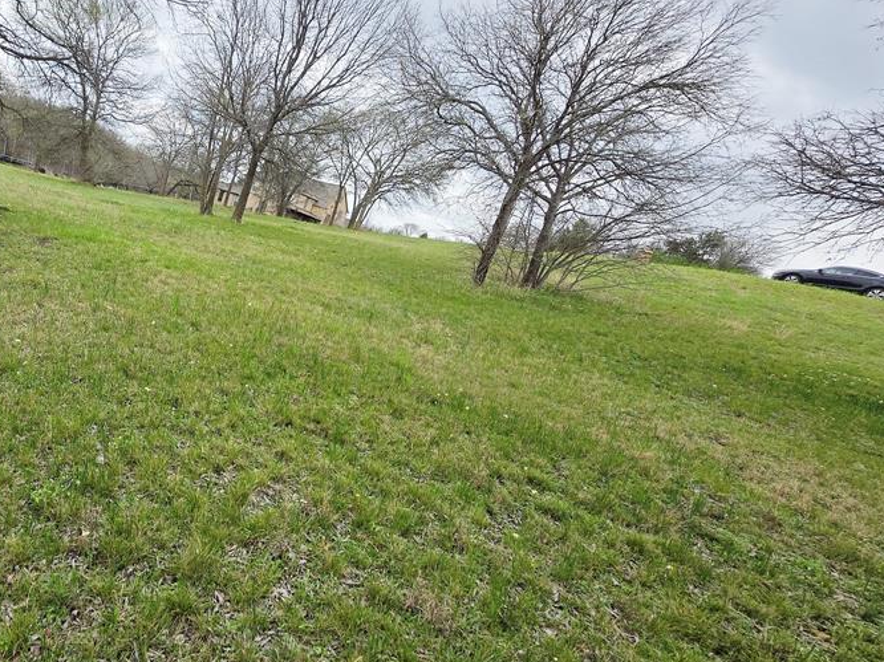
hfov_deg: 76.8
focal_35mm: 20
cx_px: 242
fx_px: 511
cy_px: 310
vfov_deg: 65.9
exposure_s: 1/512
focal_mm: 1.7
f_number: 2.2
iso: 25
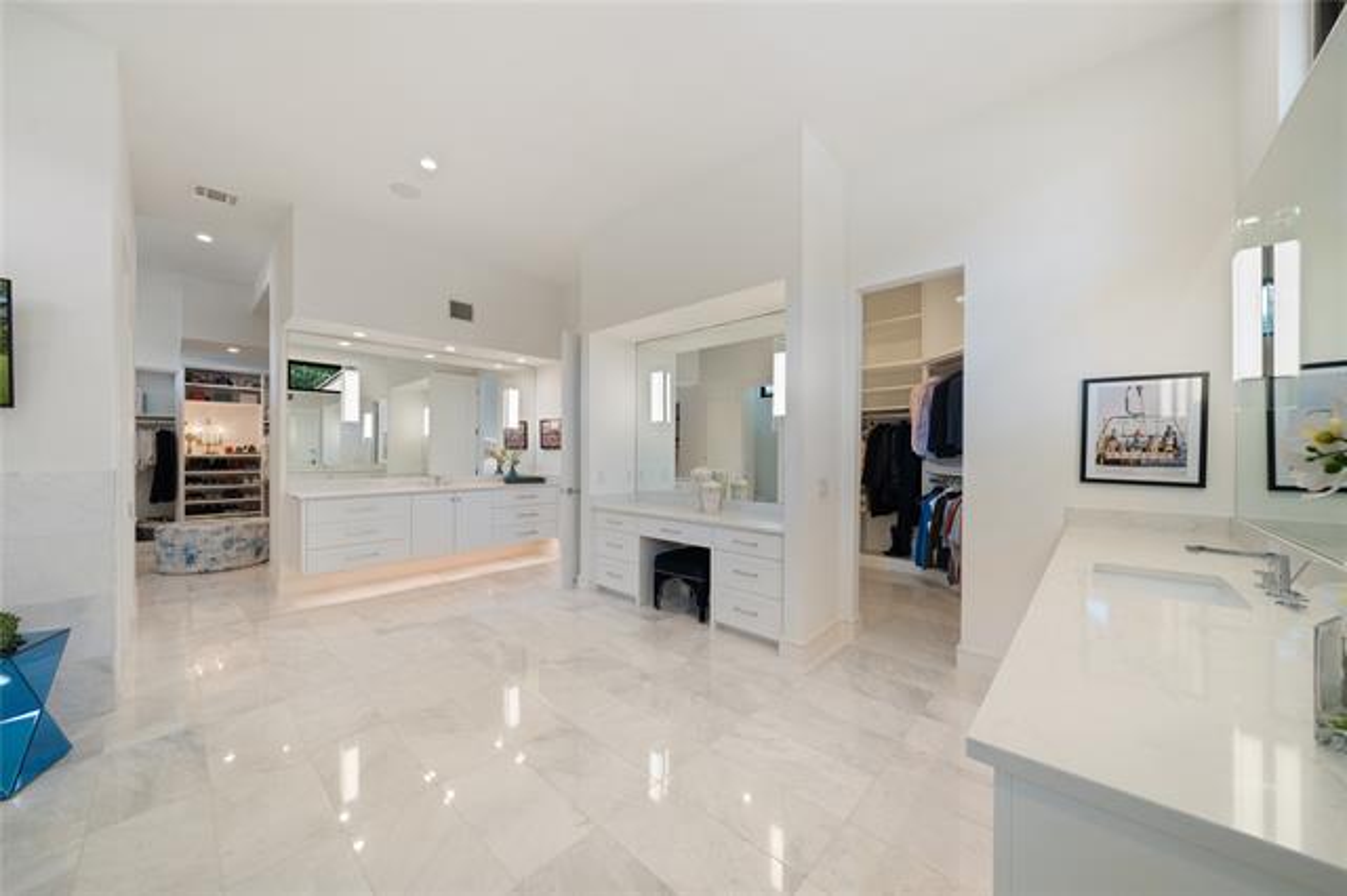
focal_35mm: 12
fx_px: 449
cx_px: 674
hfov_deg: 112.6
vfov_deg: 89.9
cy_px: 448
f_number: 9
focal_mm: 12
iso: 320
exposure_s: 1/4
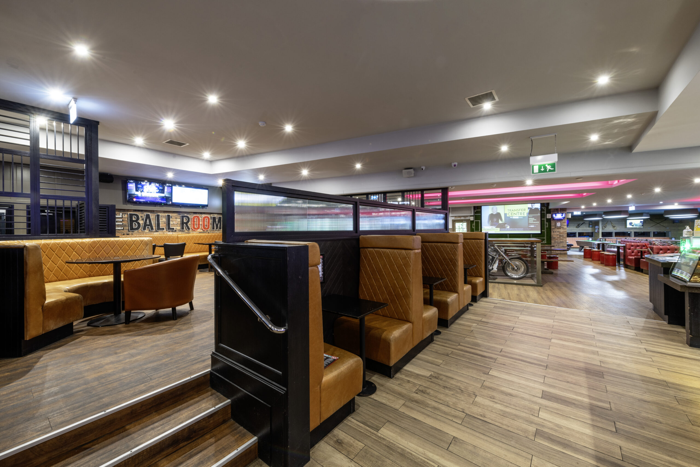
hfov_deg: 104.3
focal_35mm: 14
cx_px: 350
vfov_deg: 81.2
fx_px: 272
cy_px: 234
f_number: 16
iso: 200
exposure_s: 6
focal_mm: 14
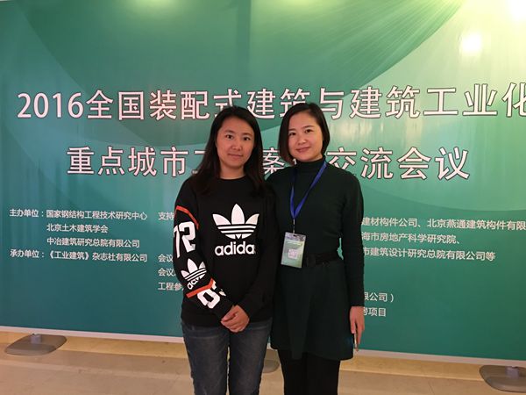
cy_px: 198
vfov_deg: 48.2
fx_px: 441
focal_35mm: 29
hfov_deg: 61.7
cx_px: 263
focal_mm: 4.15
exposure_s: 1/4
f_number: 2.2
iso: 100
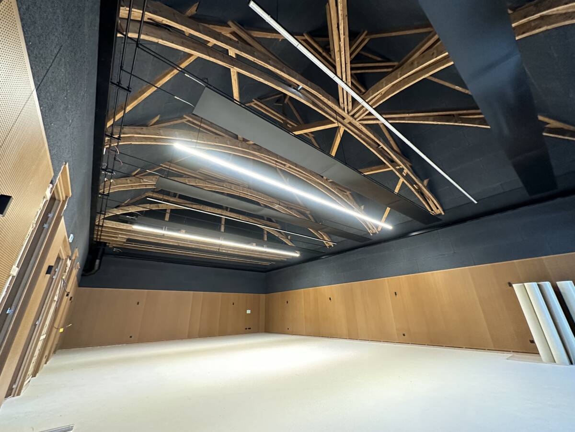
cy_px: 216
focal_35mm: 14
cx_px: 288
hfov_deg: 102.1
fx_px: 233
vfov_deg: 85.7
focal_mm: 2.22
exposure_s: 1/49
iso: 500
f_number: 2.2
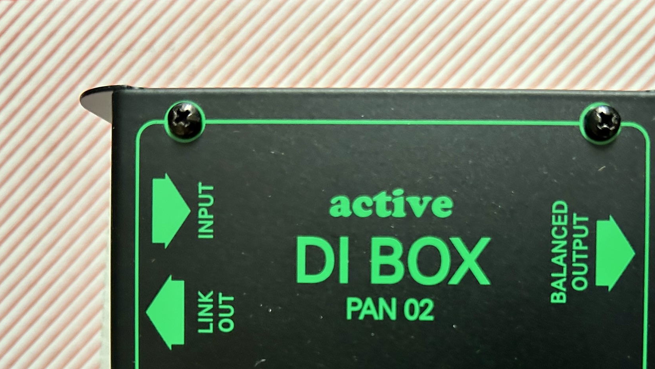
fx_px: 608
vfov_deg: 32.8
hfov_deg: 56.4
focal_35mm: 35
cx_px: 377
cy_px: 295
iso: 640
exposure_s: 1/38
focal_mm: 5.7
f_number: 1.5
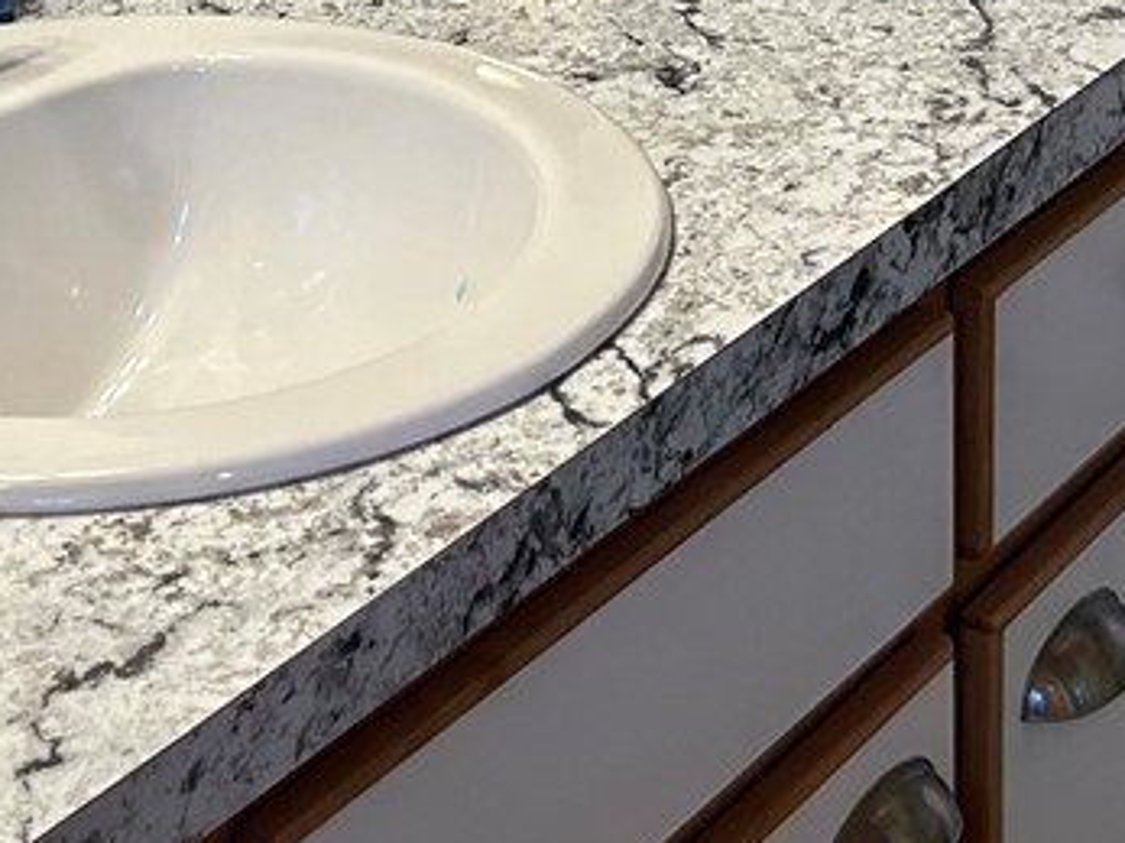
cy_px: -749
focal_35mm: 120
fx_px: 3899
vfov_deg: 11.3
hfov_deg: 16.3
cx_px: 869
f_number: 1.5
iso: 64
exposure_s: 1/120
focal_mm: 5.7
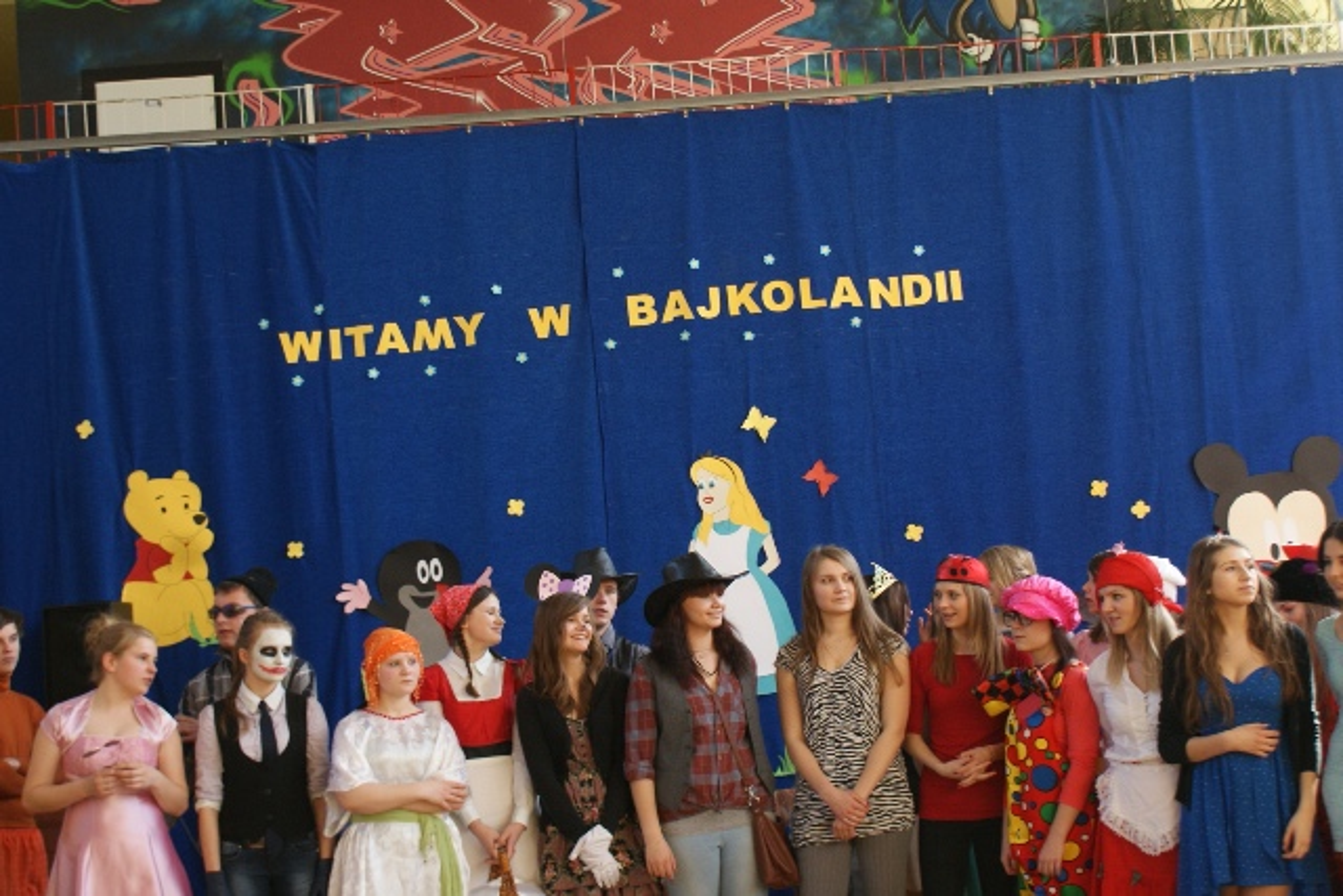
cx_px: 672
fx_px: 1959
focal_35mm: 52
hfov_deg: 37.8
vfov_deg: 25.8
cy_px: 448
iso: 320
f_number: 5.6
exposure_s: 1/60
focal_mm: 35
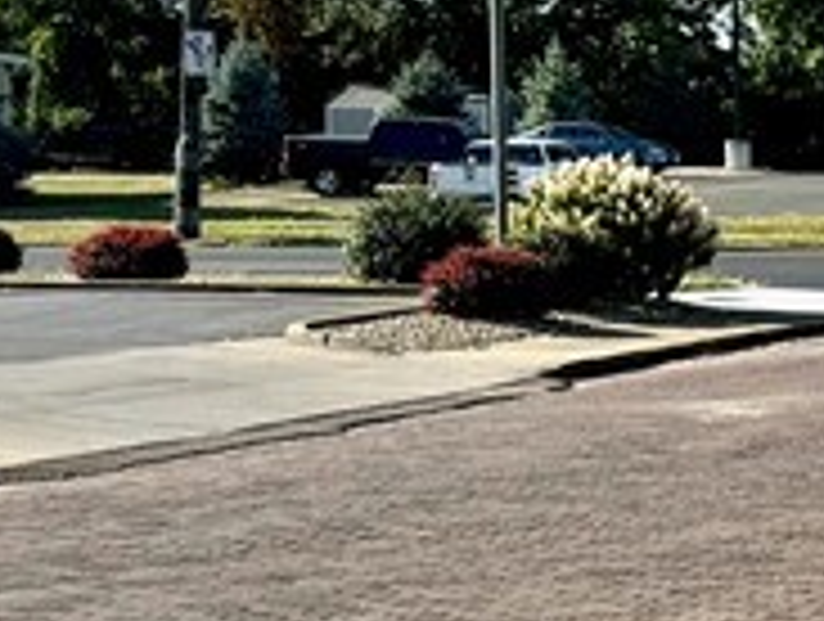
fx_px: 3196
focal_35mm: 134
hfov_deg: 12.3
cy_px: 252
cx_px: 1846
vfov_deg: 11.1
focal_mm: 6.76
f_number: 1.78
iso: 80
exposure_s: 1/5319
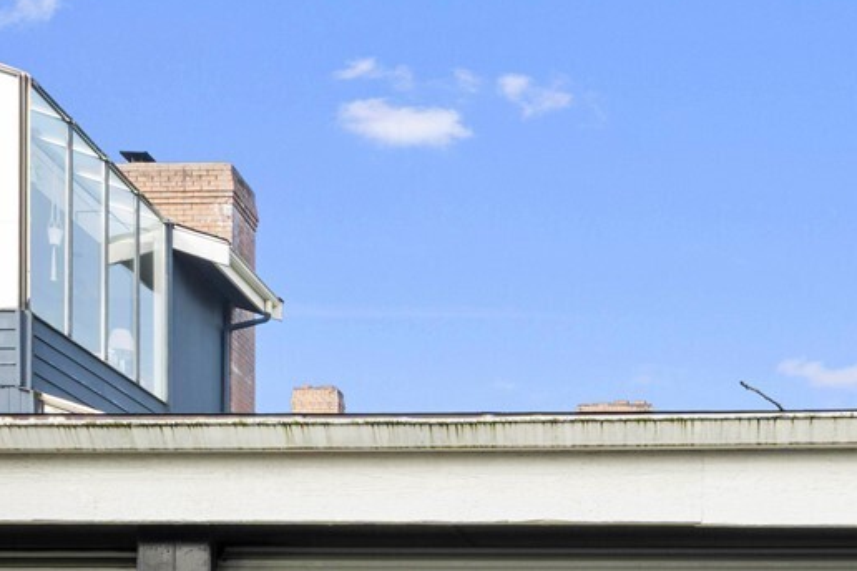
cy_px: 731
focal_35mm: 46
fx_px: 1095
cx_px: 635
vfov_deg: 25.4
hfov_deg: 41.6
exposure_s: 1/25
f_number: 8
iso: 200
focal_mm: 14
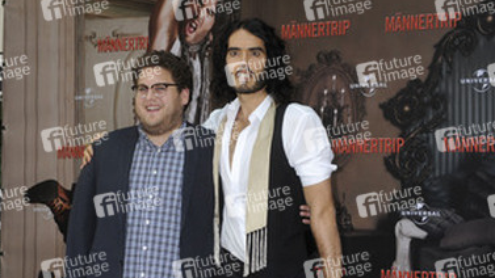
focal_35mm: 119
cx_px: 224
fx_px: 1562
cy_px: 169
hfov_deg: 18.0
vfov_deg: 10.2
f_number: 5.6
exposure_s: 1/160
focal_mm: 95
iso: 1000
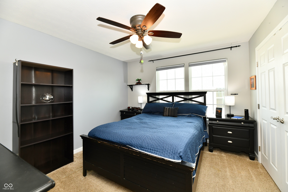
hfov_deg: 104.3
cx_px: 144
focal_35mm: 14
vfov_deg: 81.2
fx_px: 112
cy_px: 96
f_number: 6.3
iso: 640
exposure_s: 1/60
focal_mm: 14
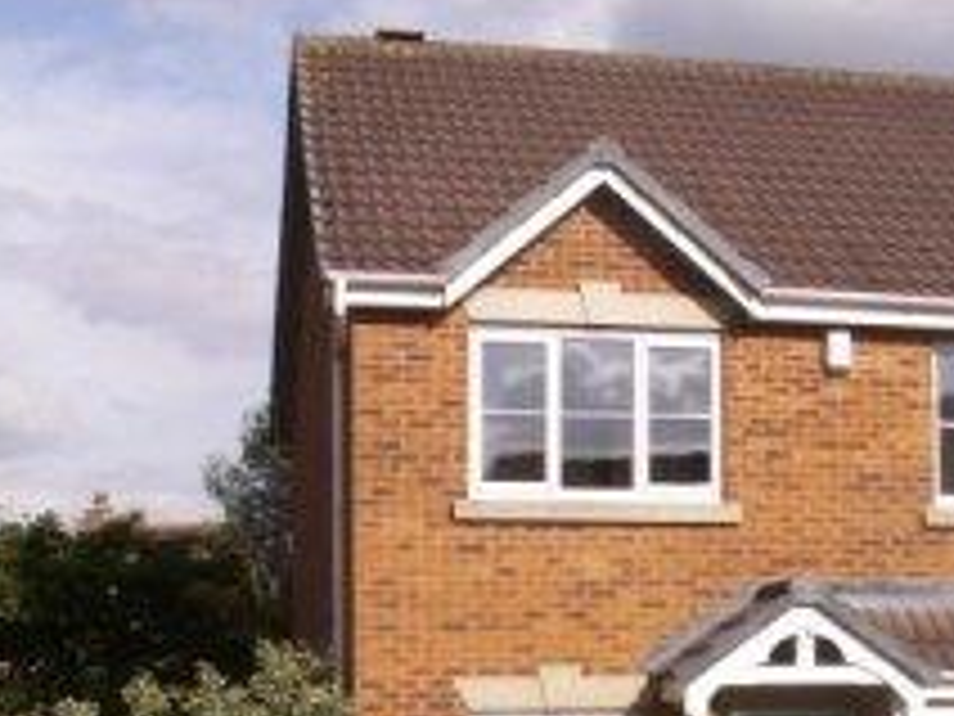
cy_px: 671
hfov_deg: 25.9
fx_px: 2039
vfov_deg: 19.5
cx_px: 738
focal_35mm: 74
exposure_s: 1/250
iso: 50
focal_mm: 5.86
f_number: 7.1
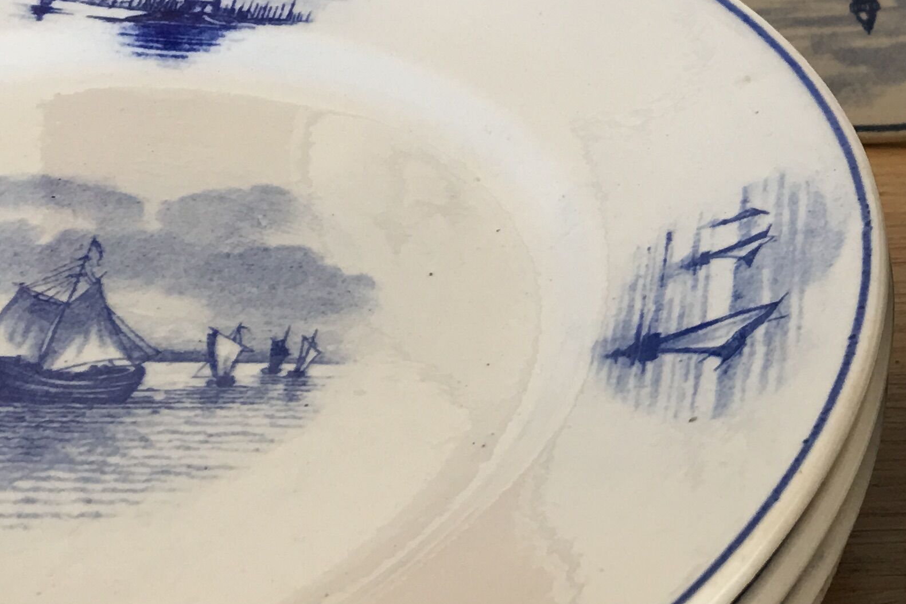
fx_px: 1938
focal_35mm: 77
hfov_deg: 25.2
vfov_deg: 17.6
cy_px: 120
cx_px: 881
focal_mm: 4.15
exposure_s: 1/17
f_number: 2.2
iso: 32
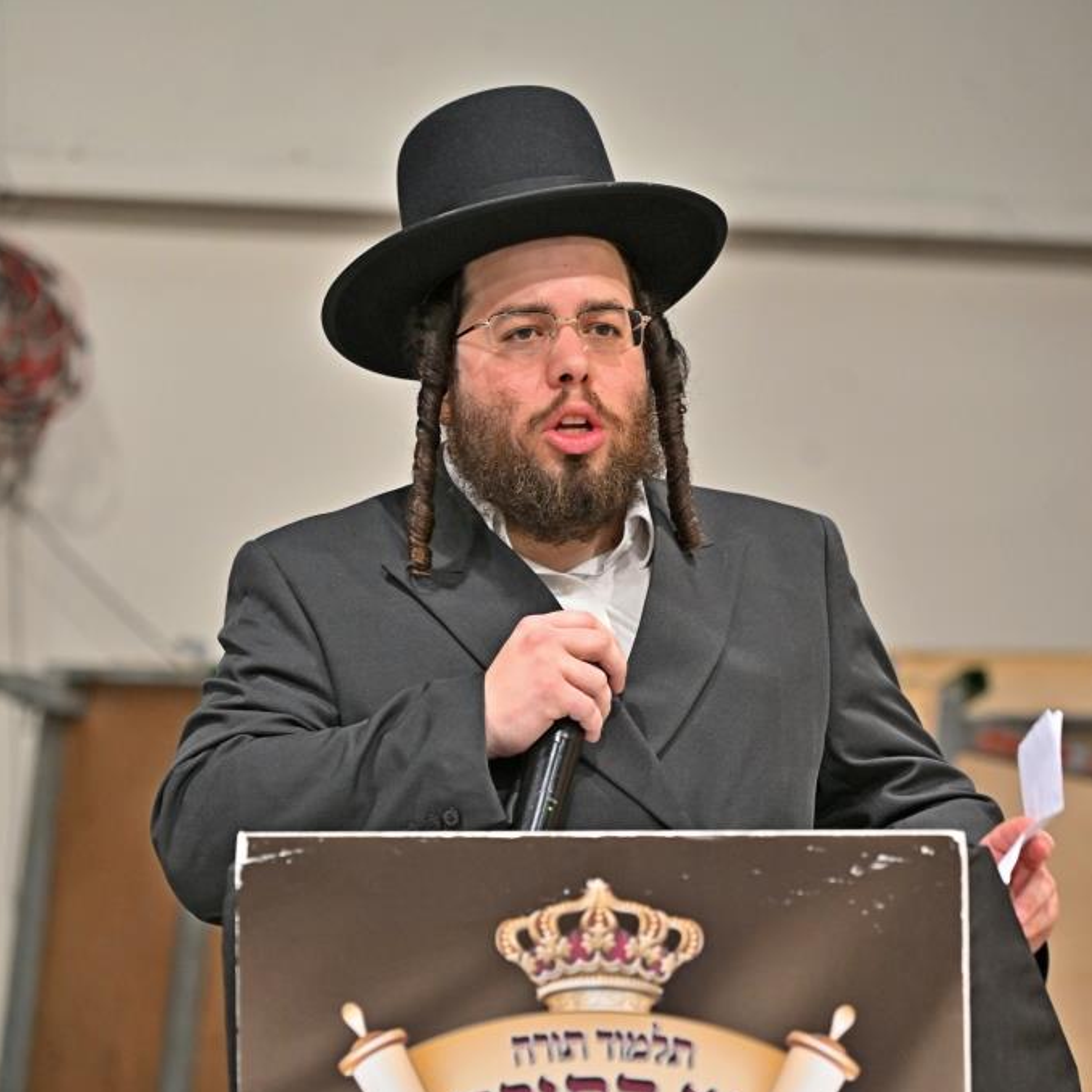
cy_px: 664
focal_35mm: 154
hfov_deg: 11.3
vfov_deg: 11.3
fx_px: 5496
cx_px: 545
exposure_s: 1/160
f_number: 4
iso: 1250
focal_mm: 120
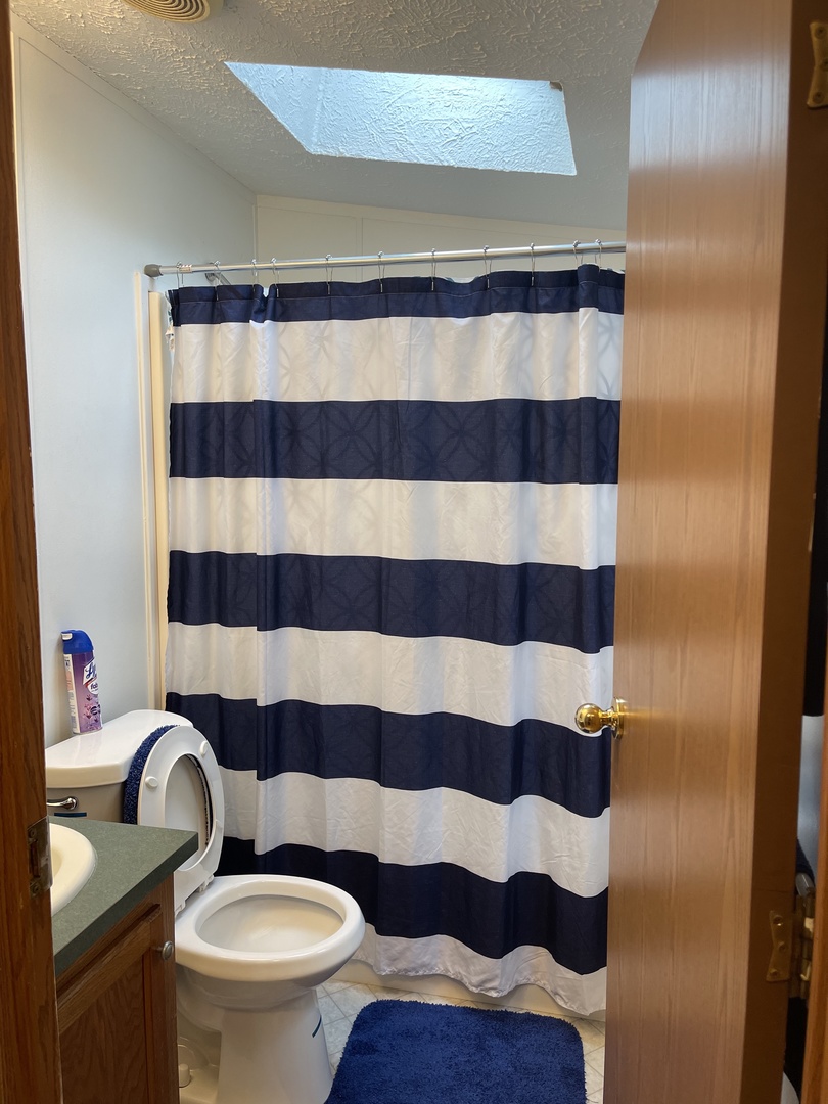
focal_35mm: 26
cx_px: 414
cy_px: 552
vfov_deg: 67.3
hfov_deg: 53.1
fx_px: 829
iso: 80
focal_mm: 5.1
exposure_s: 1/60
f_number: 1.6
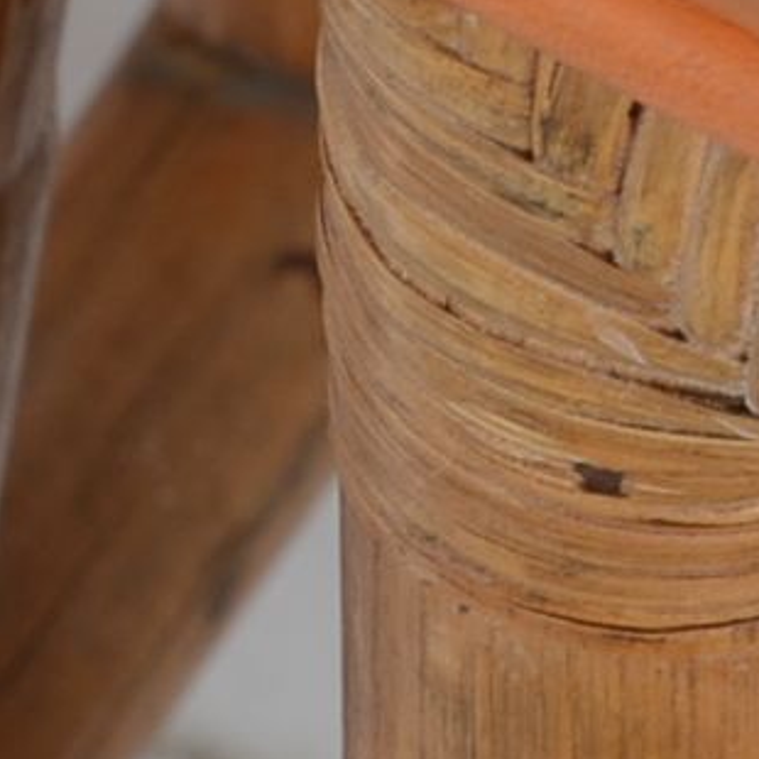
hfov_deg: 1.8
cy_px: -757
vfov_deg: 1.8
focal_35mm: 990
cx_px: 230
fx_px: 24559
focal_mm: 98
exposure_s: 1/80
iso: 125
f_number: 8
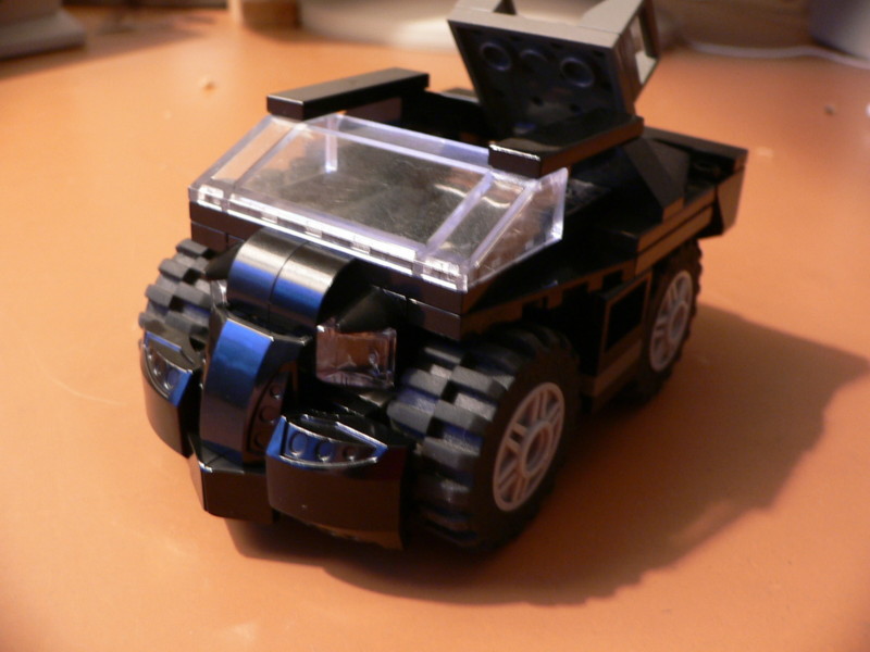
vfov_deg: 40.7
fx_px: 880
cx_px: 435
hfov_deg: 52.6
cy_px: 326
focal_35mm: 35
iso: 100
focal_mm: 4.6
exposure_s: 1/4
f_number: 2.8
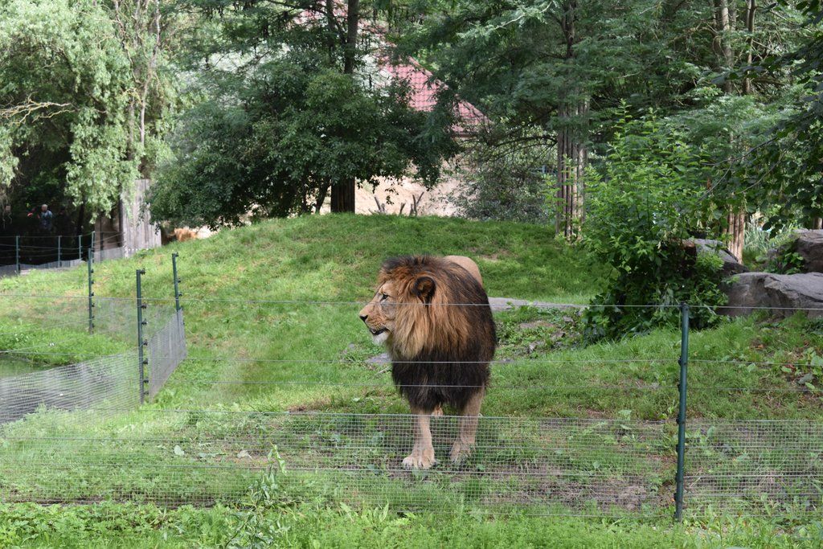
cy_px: 274
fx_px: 1646
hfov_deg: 28.1
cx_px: 412
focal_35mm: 72
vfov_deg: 18.9
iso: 400
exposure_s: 1/250
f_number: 8
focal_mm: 48
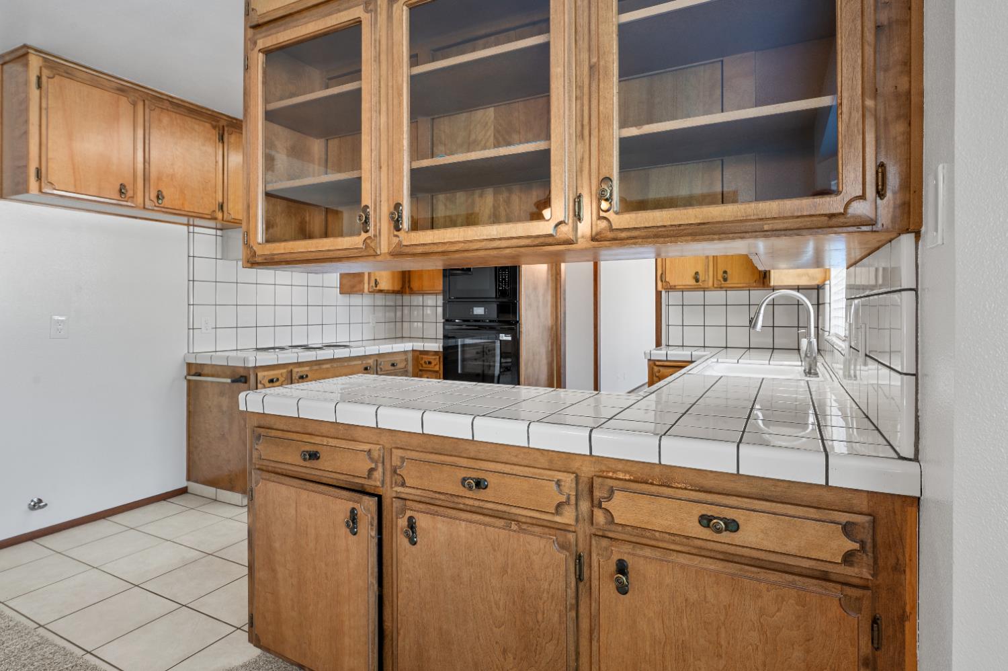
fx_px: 532
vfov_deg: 64.5
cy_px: 336
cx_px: 504
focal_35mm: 19
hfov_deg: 86.9
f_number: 9
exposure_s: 1/2.5
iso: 250
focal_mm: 19
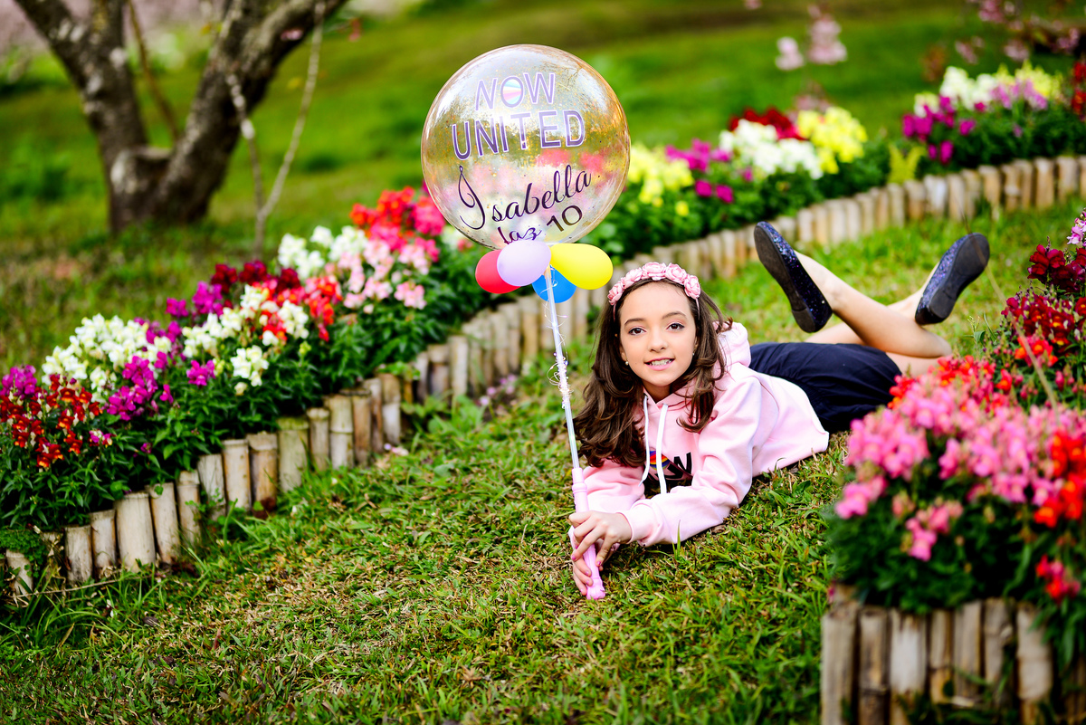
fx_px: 2565
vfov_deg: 16.1
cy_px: 362
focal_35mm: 85
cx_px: 543
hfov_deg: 23.9
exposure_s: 1/250
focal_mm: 85
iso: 80
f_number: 1.4
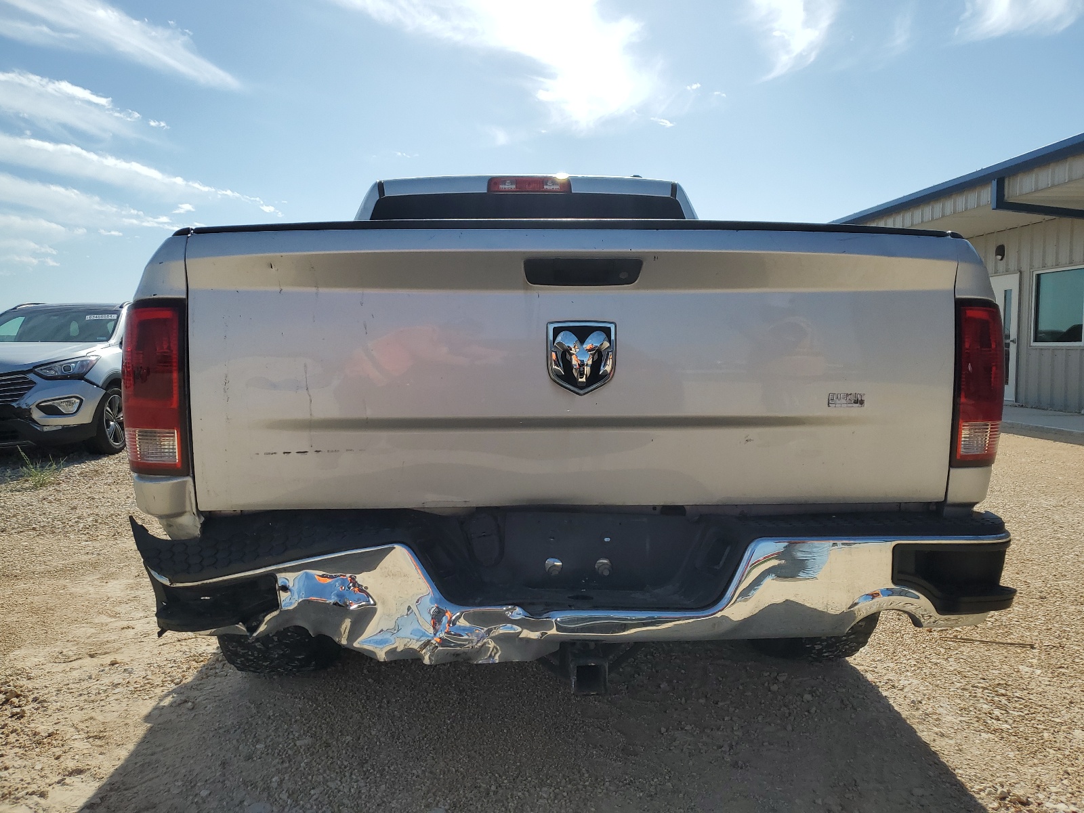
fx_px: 814
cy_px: 406
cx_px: 542
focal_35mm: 26
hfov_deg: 67.3
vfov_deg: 53.1
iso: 50
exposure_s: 1/5000
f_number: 1.5
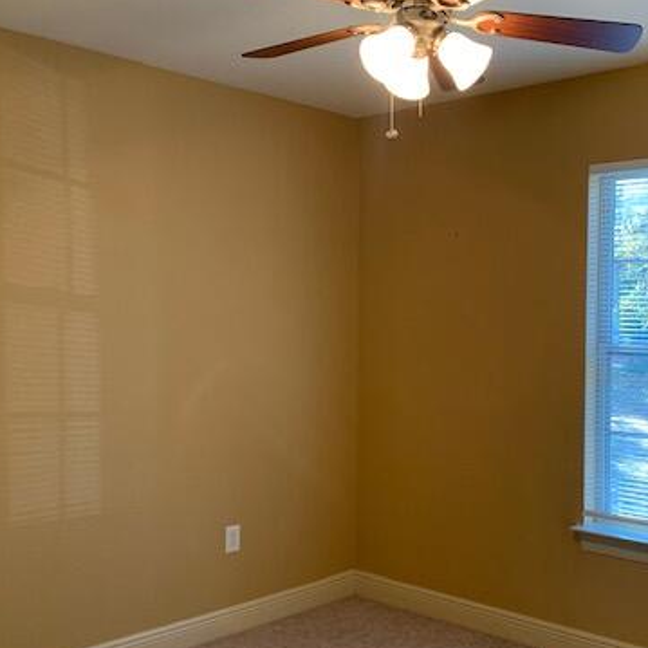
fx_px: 868
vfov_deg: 40.9
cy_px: 357
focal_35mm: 41
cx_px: 475
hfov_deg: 40.0
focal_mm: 4.25
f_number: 1.8
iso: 100
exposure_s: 1/60
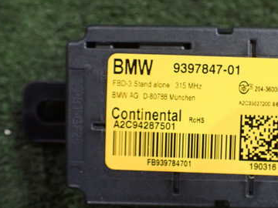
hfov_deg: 36.8
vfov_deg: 29.1
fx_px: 402
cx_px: 223
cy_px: 109
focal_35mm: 50
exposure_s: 1/100
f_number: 2.3
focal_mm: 5.4
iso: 800
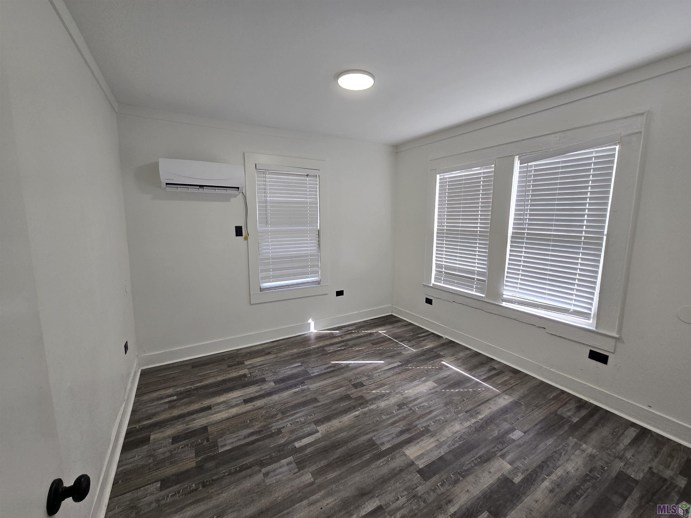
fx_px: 260
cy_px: 259
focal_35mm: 13
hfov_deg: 106.2
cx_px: 346
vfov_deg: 89.9
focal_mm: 2.2
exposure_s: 1/60
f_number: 2.2
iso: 50
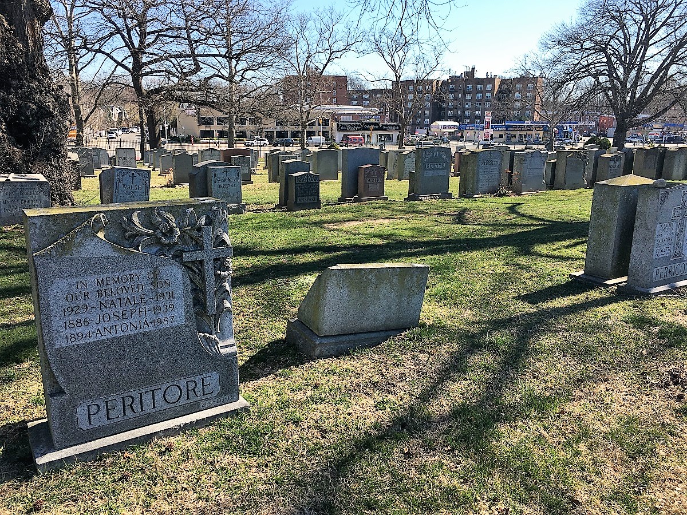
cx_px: 344
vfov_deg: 48.2
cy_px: 258
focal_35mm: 29
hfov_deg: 61.7
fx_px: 576
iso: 25
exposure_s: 1/725
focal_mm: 4.15
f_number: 2.2
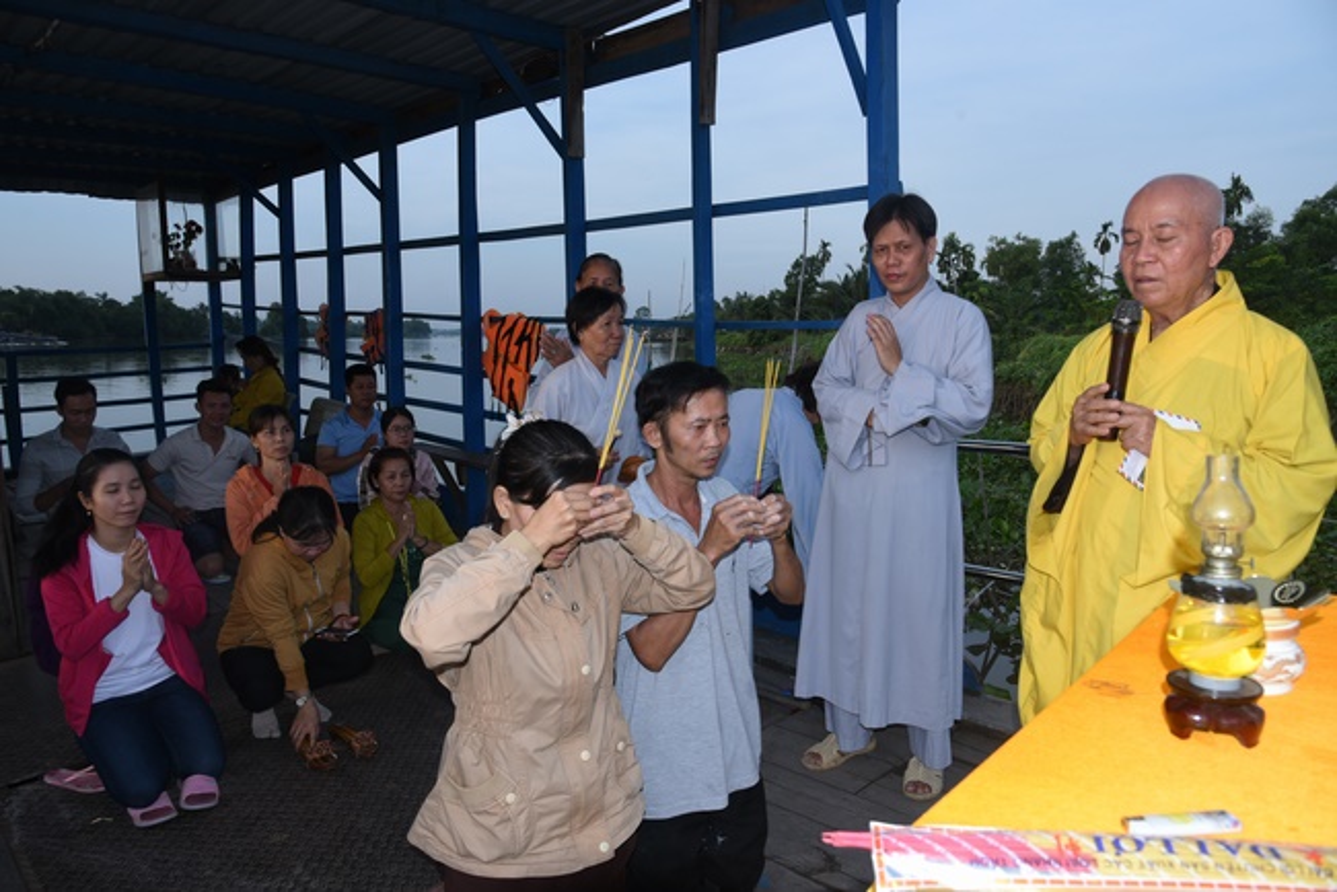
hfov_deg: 73.7
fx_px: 892
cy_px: 446
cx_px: 668
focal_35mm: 24
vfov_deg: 53.2
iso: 200
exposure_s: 1/100
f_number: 8
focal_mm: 24
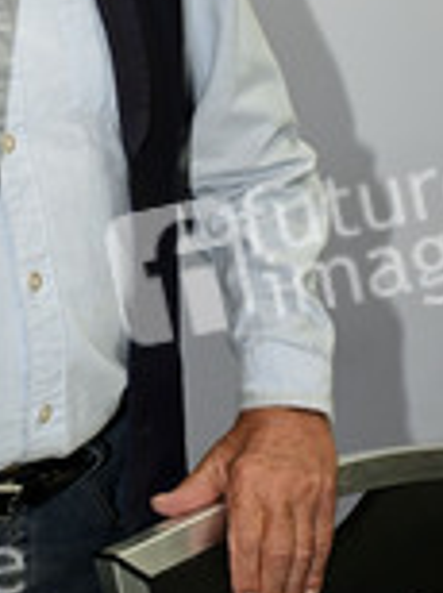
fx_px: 1626
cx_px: -46
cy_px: 62
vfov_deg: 20.3
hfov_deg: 15.1
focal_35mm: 95
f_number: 7.1
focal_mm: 38
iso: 2000
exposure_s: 1/125
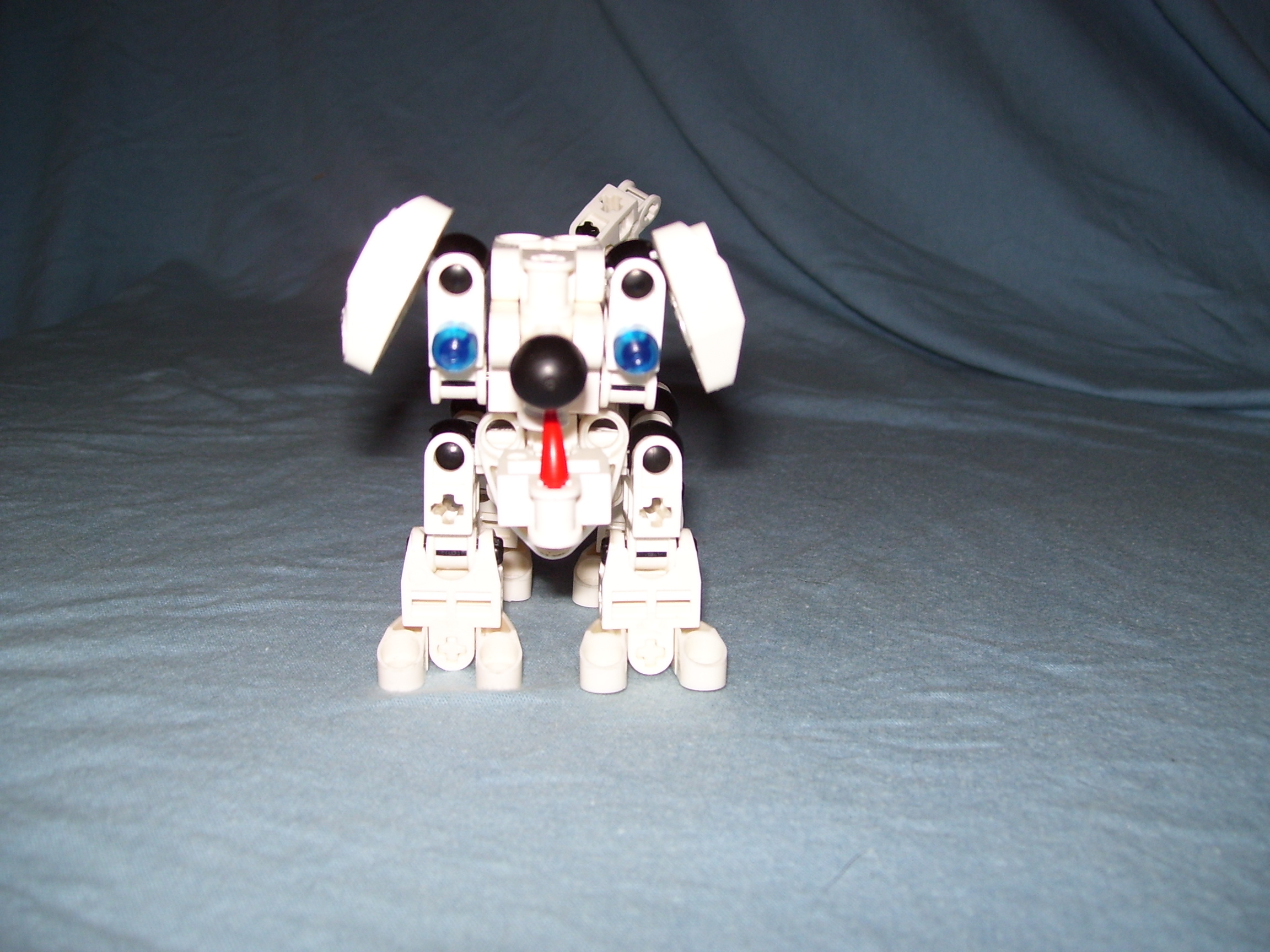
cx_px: 635
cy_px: 476
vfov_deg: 39.7
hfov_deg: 51.4
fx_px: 1321
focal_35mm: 36
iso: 80
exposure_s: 1/60
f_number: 2.7
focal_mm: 6
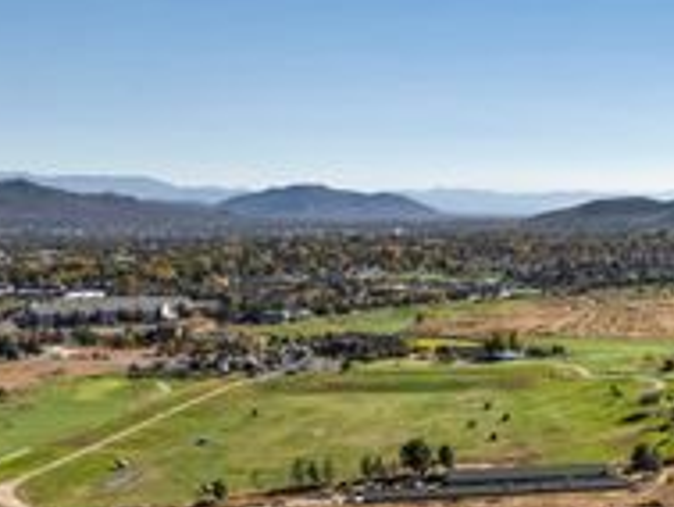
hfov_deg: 31.0
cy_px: 584
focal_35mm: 56
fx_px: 1091
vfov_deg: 24.1
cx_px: 720
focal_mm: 8.38
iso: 100
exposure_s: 1/320
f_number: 2.8
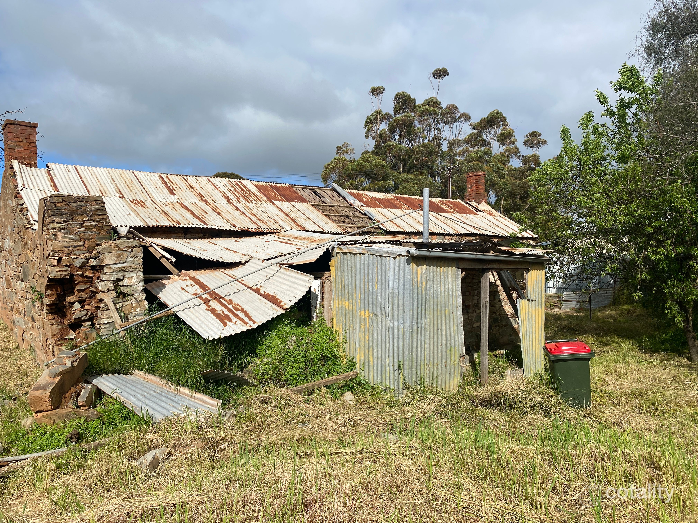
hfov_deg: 67.3
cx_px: 349
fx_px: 524
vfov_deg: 53.1
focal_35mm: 26
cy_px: 262
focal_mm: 4.25
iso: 32
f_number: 1.8
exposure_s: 1/4808
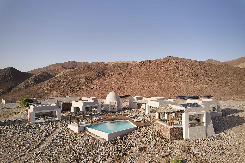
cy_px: 82
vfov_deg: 57.2
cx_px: 122
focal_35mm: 22
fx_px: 150
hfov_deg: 78.6
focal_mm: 8.38
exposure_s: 1/1600
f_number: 2.8
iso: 100
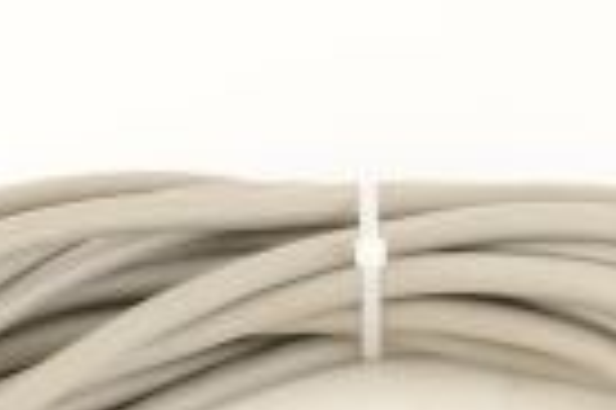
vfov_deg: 6.1
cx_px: 387
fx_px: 3743
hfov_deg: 9.4
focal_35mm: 219
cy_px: 885
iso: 1600
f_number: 10
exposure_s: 1/125
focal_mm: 50
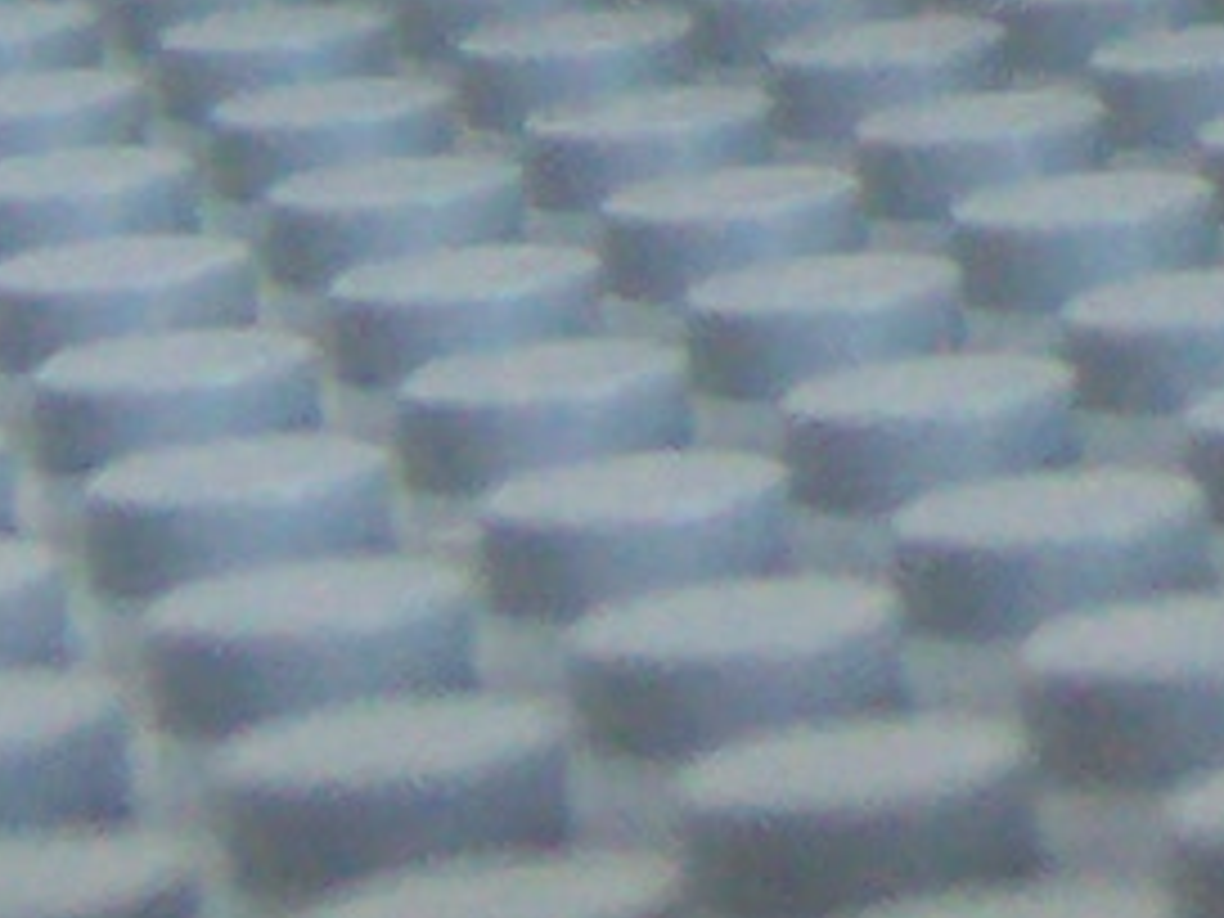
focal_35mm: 269
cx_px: 2952
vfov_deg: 5.3
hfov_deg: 6.9
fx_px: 9512
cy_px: -1526
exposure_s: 1/15
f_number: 2.8
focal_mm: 5.6
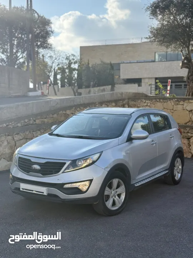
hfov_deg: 30.3
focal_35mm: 48
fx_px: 357
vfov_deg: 39.7
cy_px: 129
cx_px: 96
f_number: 1.78
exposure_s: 1/3891
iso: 80
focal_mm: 6.76
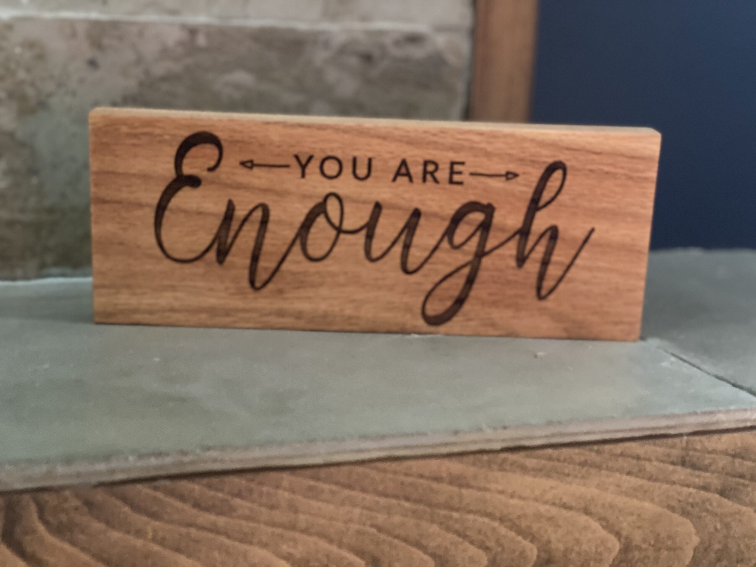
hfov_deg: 36.8
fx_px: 1136
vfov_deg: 28.0
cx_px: 378
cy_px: 284
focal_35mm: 52
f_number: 2
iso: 400
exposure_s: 1/15
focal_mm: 6
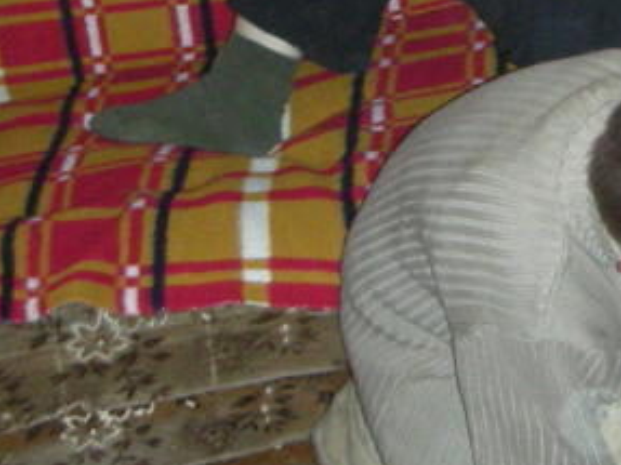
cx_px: 759
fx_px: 2242
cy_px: -4
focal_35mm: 125
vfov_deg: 11.7
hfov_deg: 15.2
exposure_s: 1/60.1
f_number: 3
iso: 200
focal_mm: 5.8
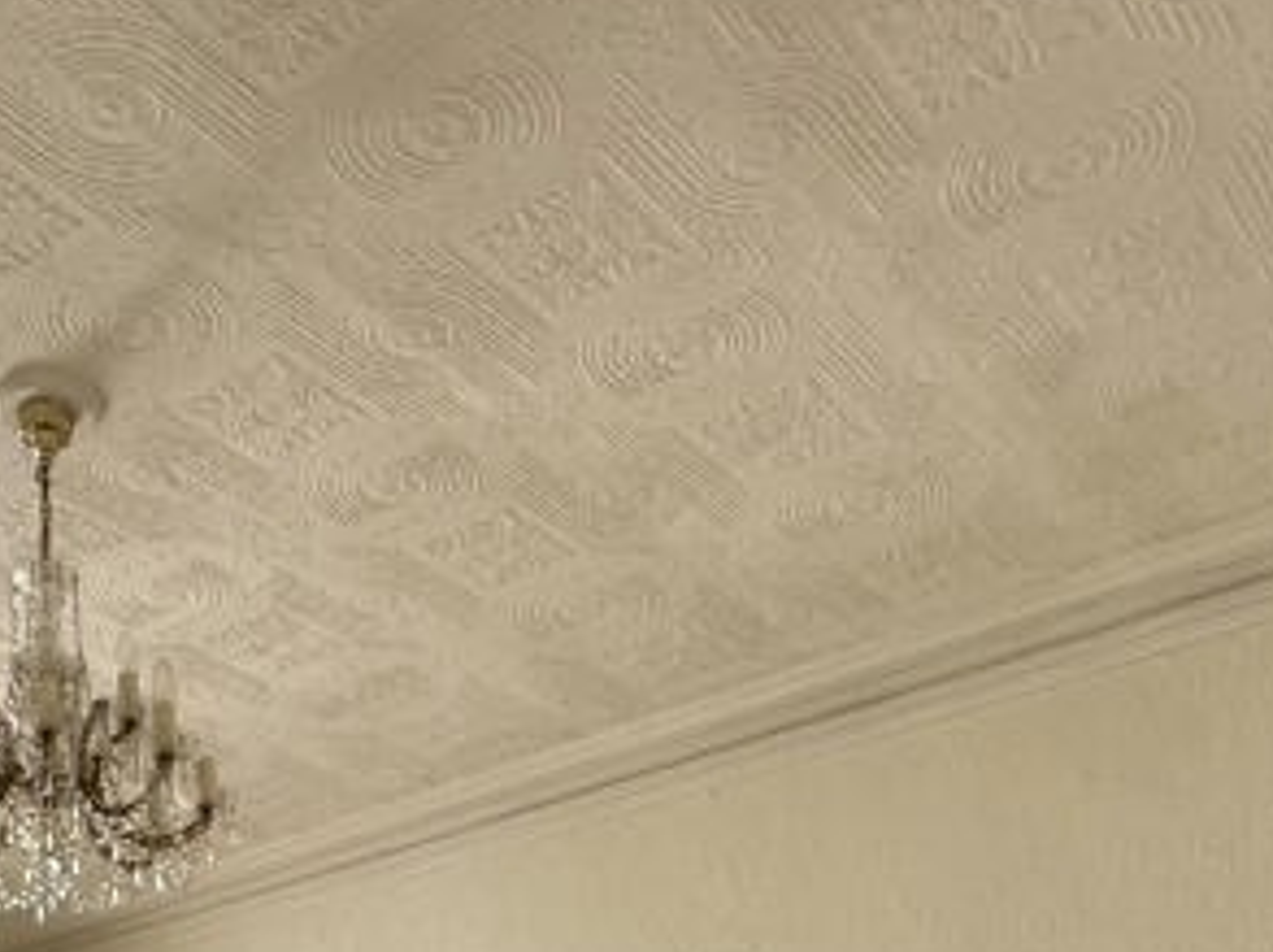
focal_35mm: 49
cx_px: 430
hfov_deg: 38.5
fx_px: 1800
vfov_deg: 22.9
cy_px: 1500
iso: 40
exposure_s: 1/172
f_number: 2.2
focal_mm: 2.22
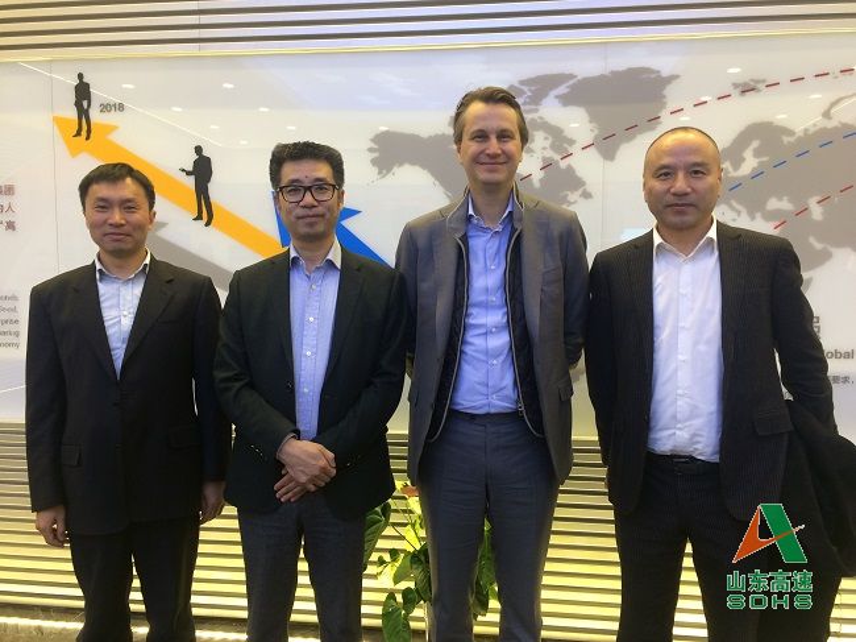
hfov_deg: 61.7
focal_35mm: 29
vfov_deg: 48.2
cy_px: 321
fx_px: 717
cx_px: 428
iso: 100
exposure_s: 1/33
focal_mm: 4.15
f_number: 2.2
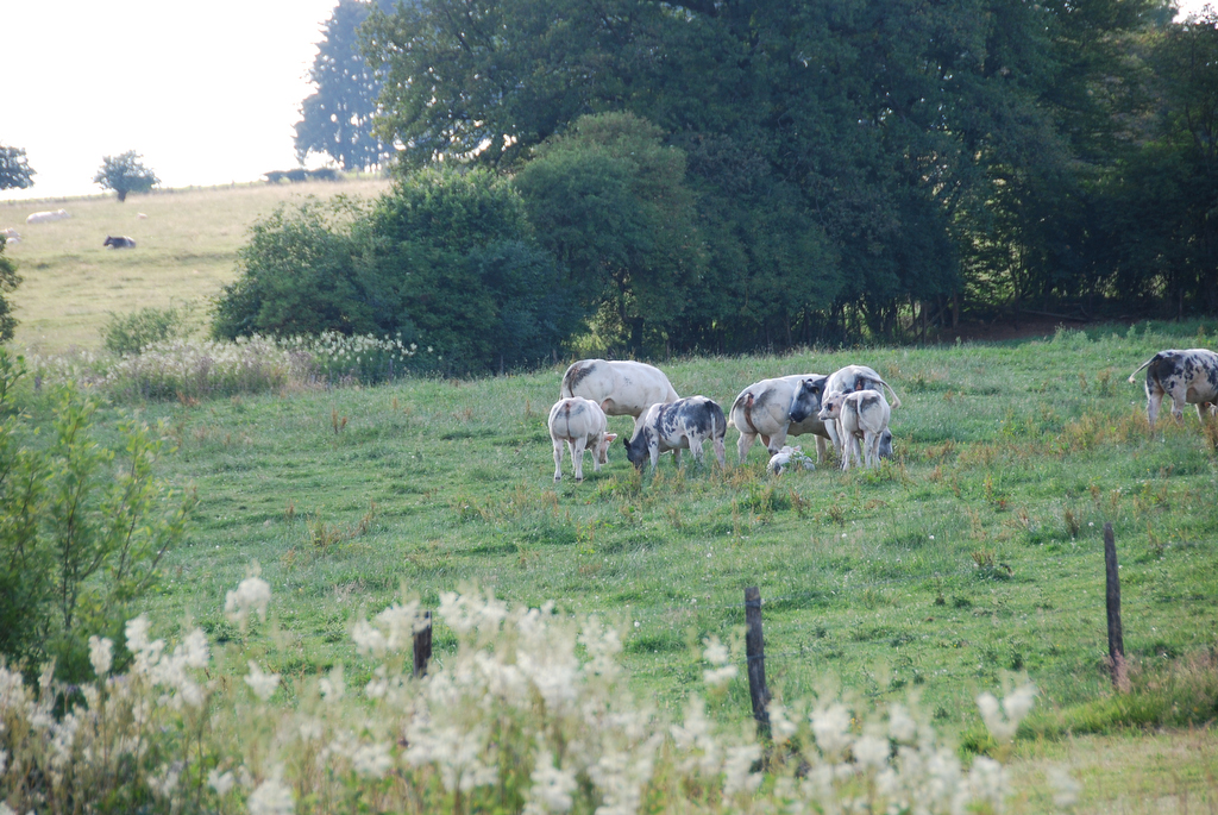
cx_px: 609
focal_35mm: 180
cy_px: 408
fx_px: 6096
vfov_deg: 7.6
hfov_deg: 11.4
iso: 200
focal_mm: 120
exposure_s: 1/125
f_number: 5.6
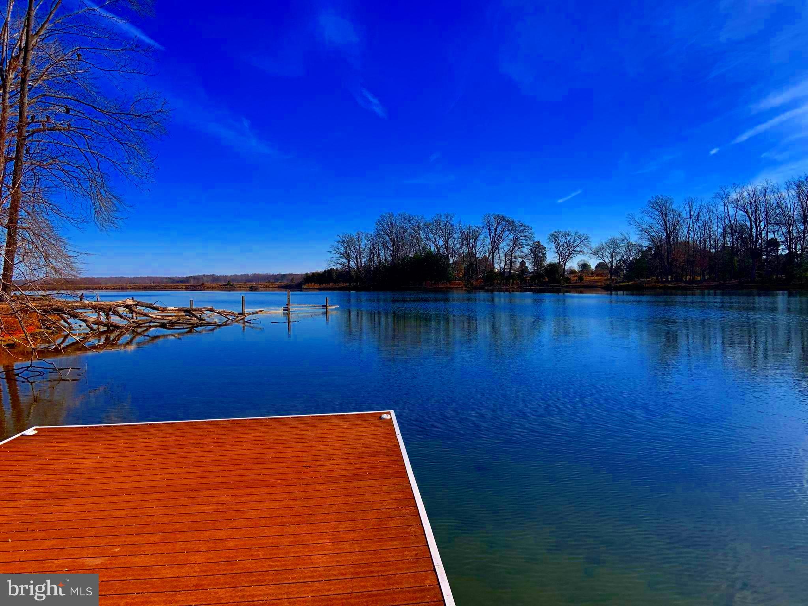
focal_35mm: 26
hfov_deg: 67.3
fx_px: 607
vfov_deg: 53.1
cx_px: 404
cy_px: 303
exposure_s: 1/2545
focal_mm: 4.25
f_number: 1.8
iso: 25
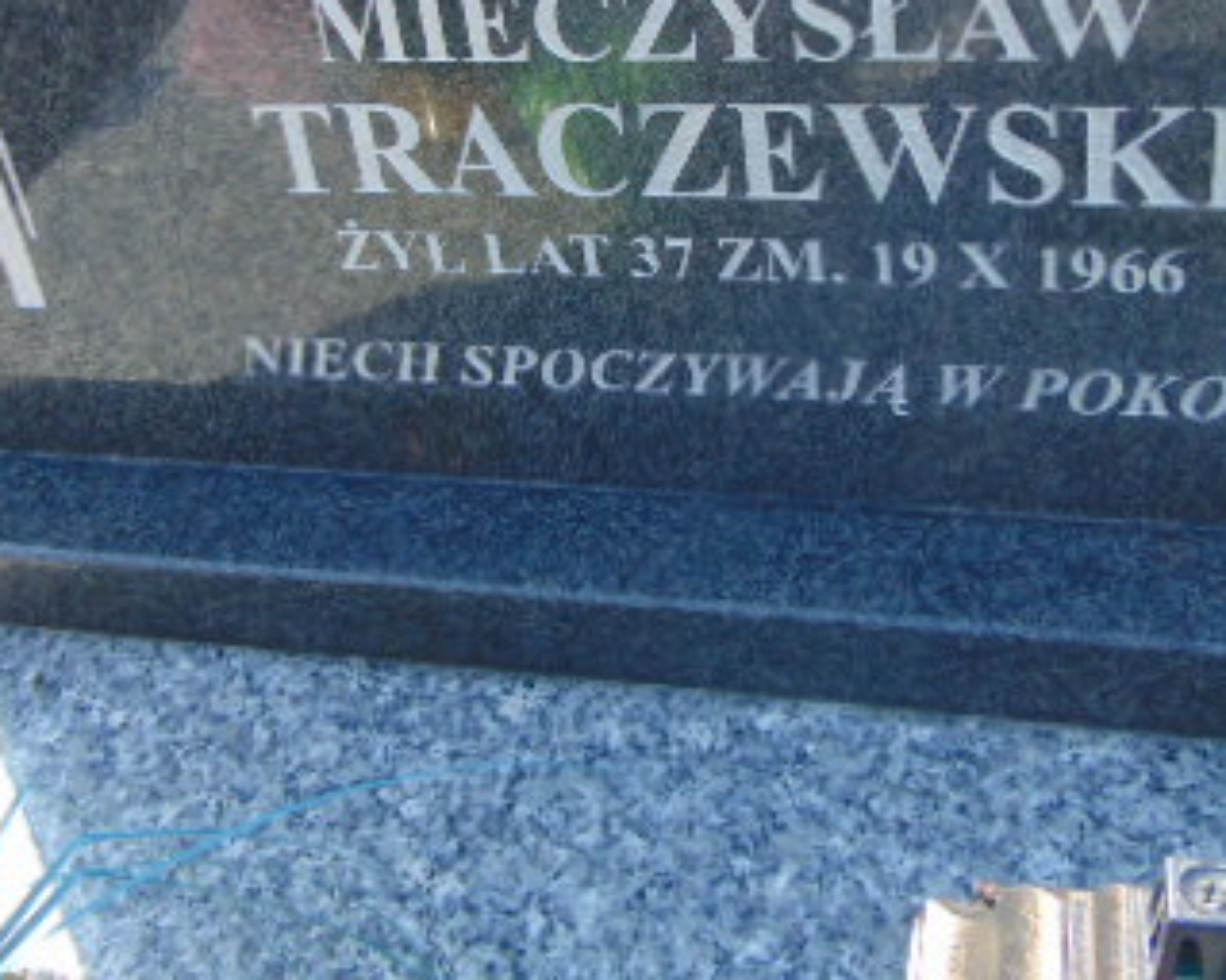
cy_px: 150
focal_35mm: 49
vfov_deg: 29.9
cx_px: 534
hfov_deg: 38.0
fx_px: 1777
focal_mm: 4.5
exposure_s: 1/250
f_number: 3
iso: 80
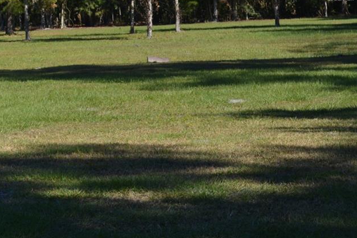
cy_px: -3
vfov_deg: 9.9
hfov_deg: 14.4
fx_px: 1368
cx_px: -78
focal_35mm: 138
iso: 160
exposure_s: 1/250
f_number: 8
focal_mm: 36
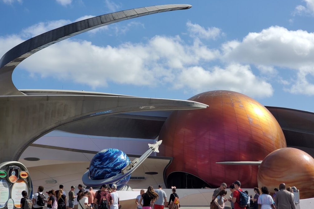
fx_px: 480
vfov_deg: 24.6
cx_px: 157
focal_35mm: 55
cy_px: 101
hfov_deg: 36.3
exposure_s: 1/1529
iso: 50
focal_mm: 6
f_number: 2.4
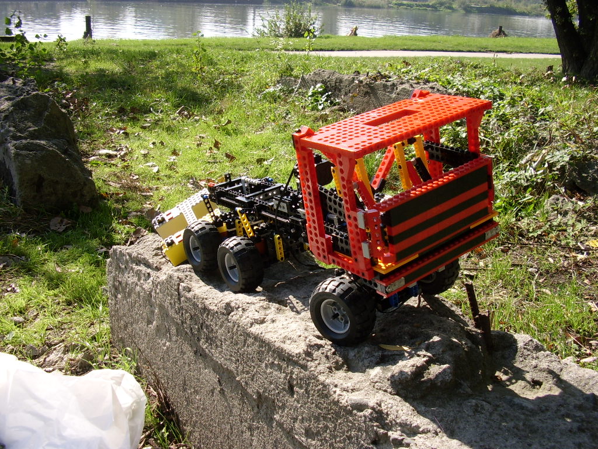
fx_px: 518
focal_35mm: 30
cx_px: 299
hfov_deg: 60.0
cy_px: 224
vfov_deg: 46.8
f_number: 4.1
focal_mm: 5.8
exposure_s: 1/324
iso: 71
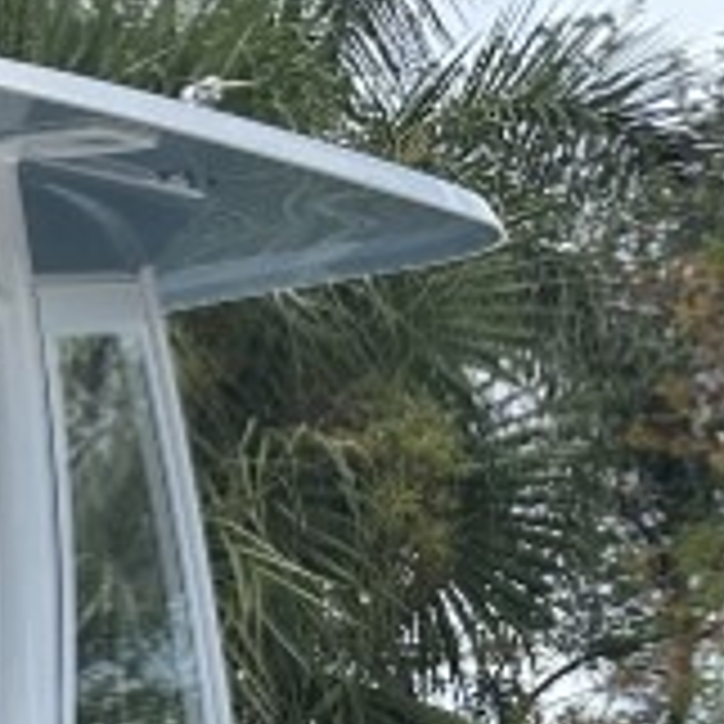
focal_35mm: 132
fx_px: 3123
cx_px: -1165
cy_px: 1336
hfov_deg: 10.7
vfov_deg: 12.1
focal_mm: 6.86
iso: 80
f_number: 1.78
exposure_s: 1/3472
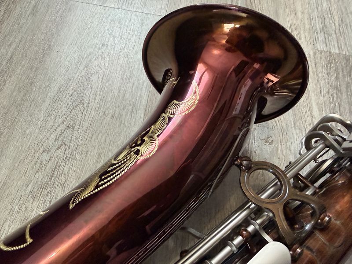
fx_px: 244
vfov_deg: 56.8
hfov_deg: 71.6
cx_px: 176
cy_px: 132
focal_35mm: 24
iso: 500
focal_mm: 2.22
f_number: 2.2
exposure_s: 1/60
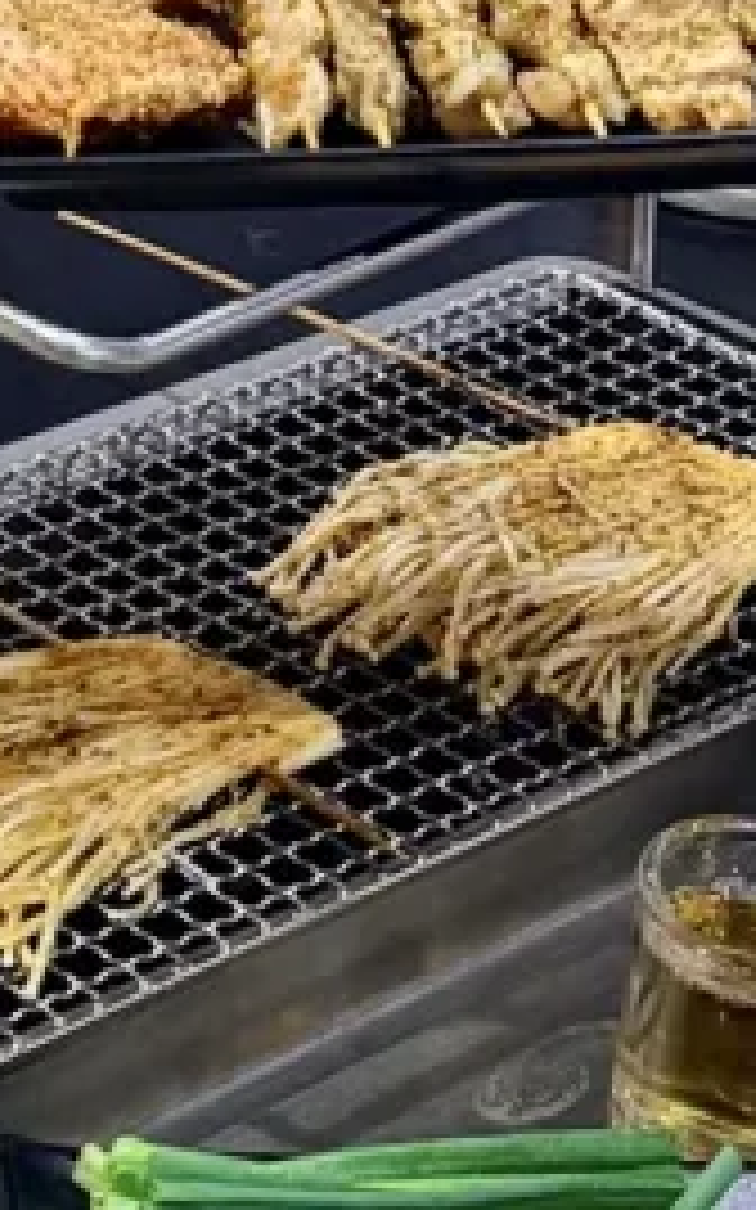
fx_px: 4486
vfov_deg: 14.7
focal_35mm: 136
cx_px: -252
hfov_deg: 9.4
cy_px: -373
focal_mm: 6.76
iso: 400
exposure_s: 1/50
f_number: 1.78
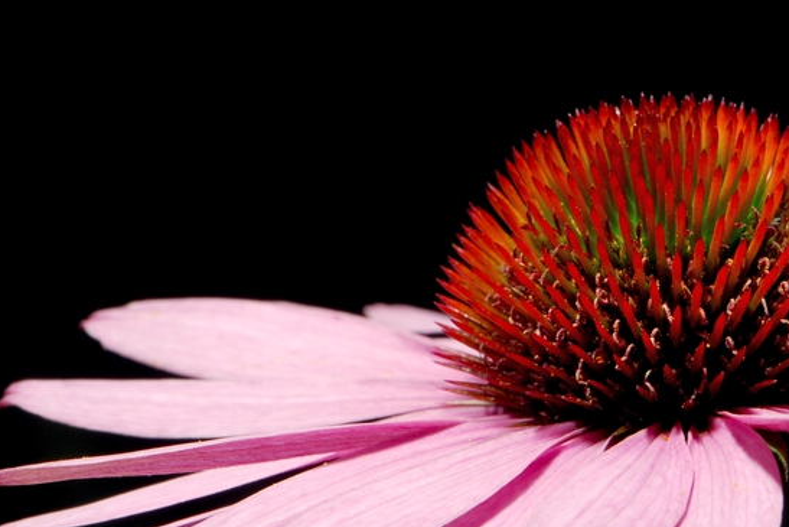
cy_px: 366
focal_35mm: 295
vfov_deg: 4.7
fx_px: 6465
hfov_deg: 7.0
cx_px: 700
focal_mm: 105
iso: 200
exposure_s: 1/80
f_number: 14
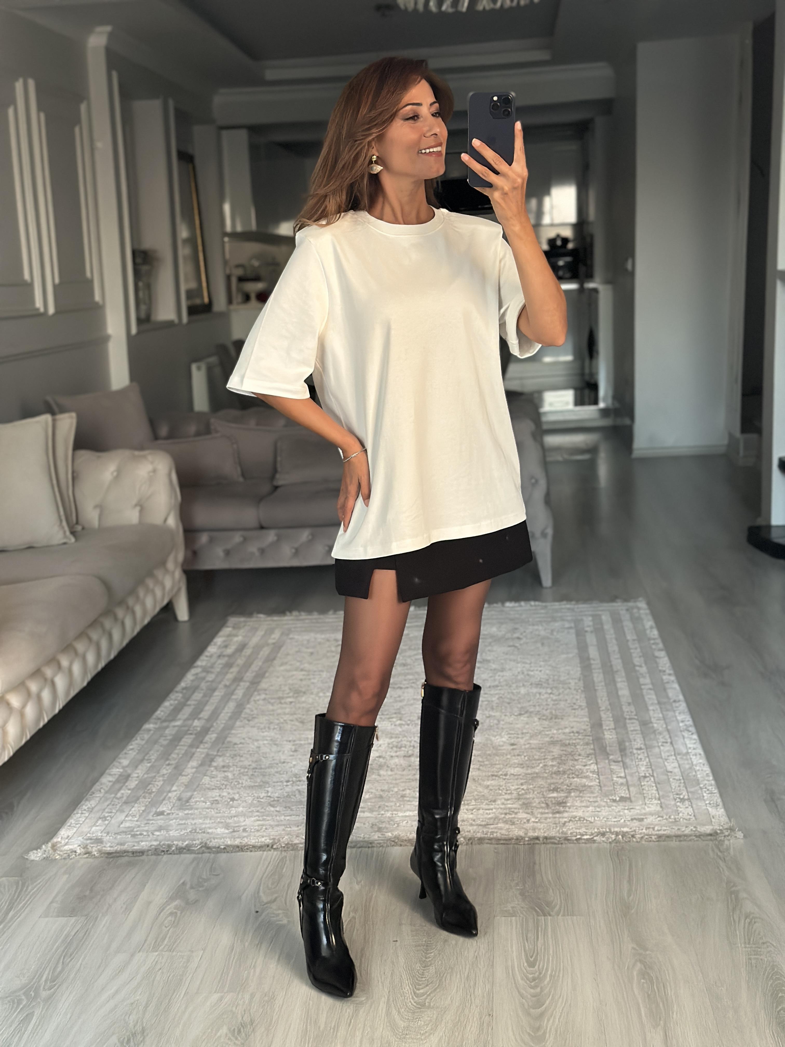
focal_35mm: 48
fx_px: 1451
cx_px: 392
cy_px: 524
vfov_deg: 39.7
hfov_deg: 30.3
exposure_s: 1/49
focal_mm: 6.86
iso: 400
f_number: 1.78
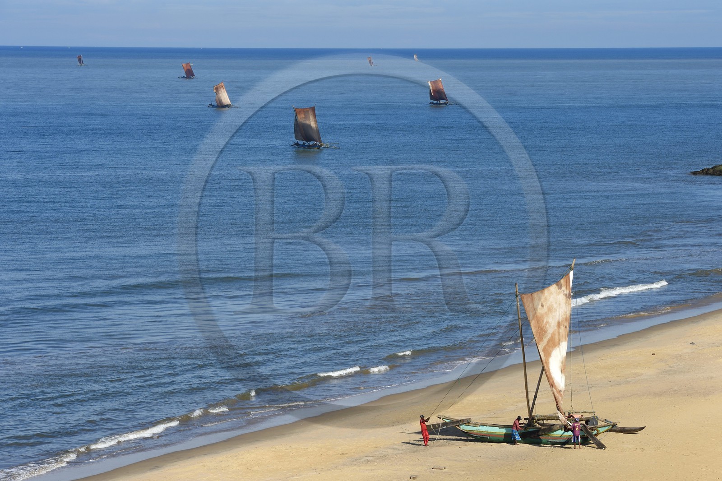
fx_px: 2446
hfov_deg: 16.8
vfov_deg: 11.2
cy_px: 240
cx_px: 361
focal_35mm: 122
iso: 200
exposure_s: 1/320
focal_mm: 122
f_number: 13
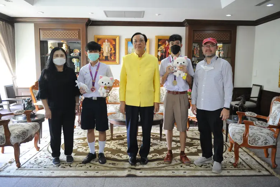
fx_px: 225
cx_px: 140
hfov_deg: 63.7
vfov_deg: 44.9
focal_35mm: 29
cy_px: 94
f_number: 2.8
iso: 1600
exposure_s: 1/125
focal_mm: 29
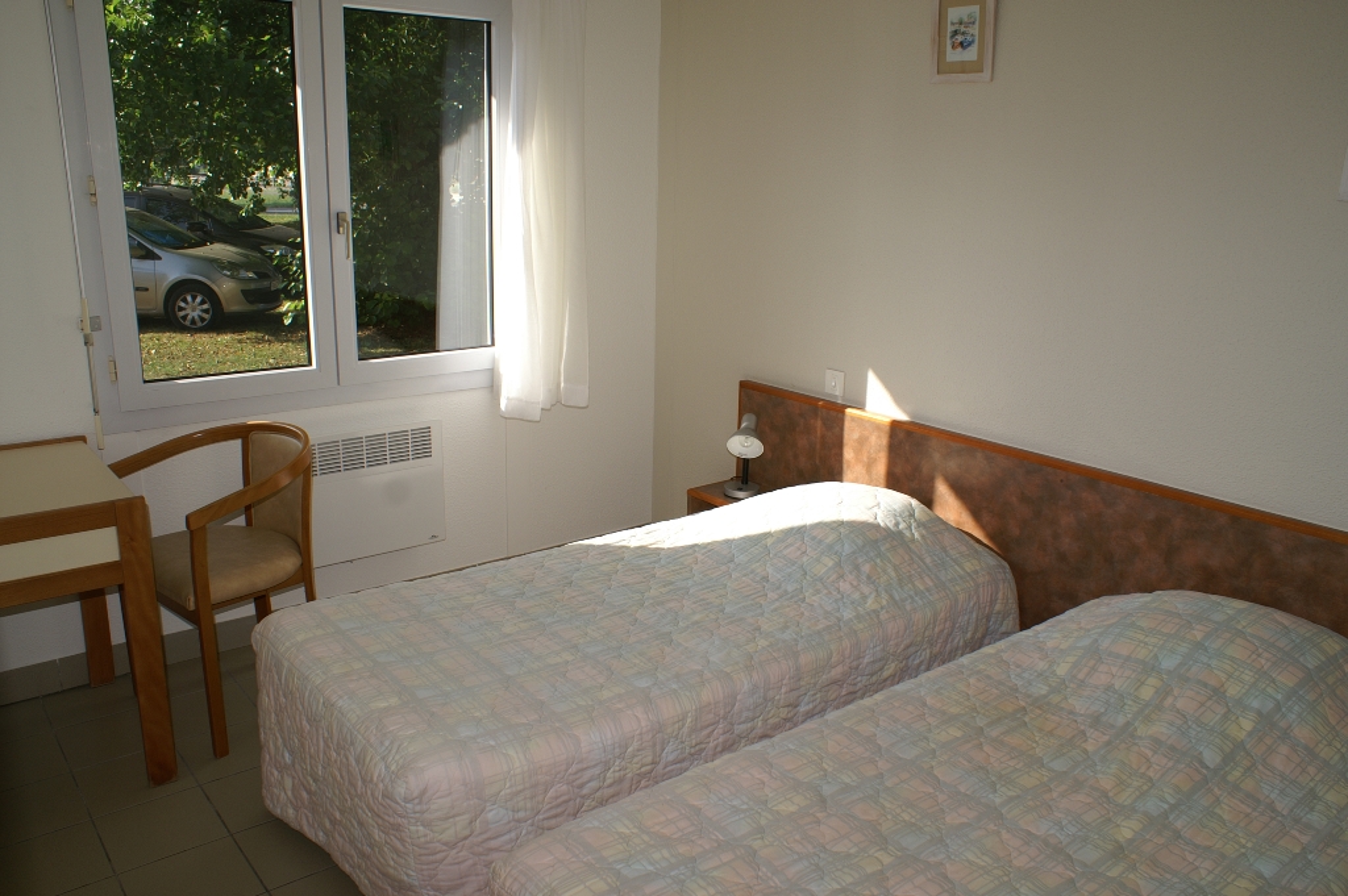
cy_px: 448
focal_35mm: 27
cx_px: 674
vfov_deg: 47.9
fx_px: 1010
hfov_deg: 67.4
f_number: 8
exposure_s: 1/125
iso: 100
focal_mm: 18
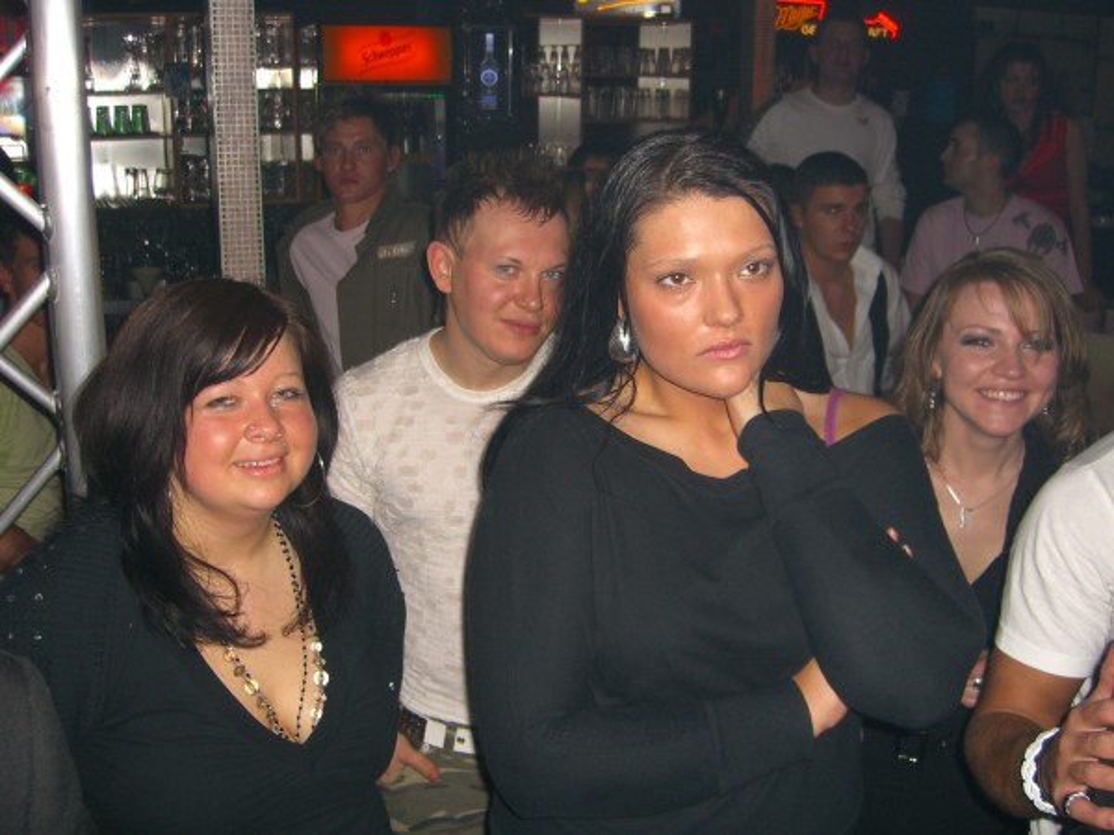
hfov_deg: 49.0
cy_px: 418
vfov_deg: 37.7
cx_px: 557
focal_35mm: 38
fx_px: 1223
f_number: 2.8
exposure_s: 1/60
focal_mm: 7.9
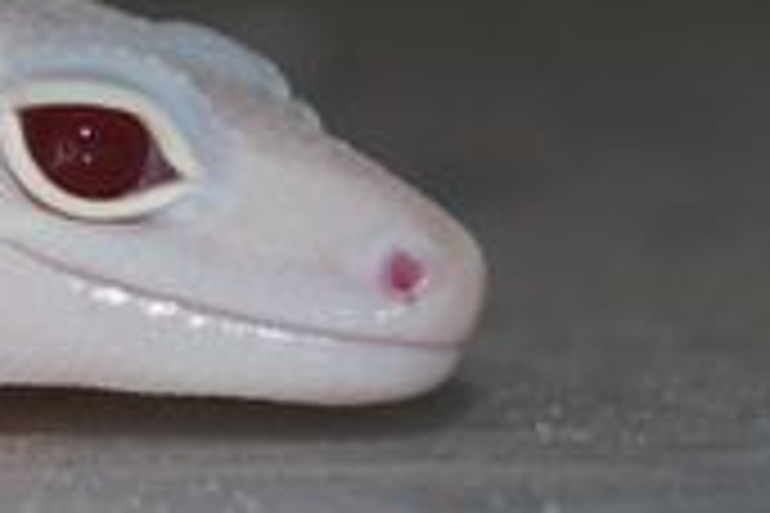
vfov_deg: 3.6
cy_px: 112
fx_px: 8263
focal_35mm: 386
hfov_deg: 5.3
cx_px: -257
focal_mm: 55
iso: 200
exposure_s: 1/60
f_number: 5.6
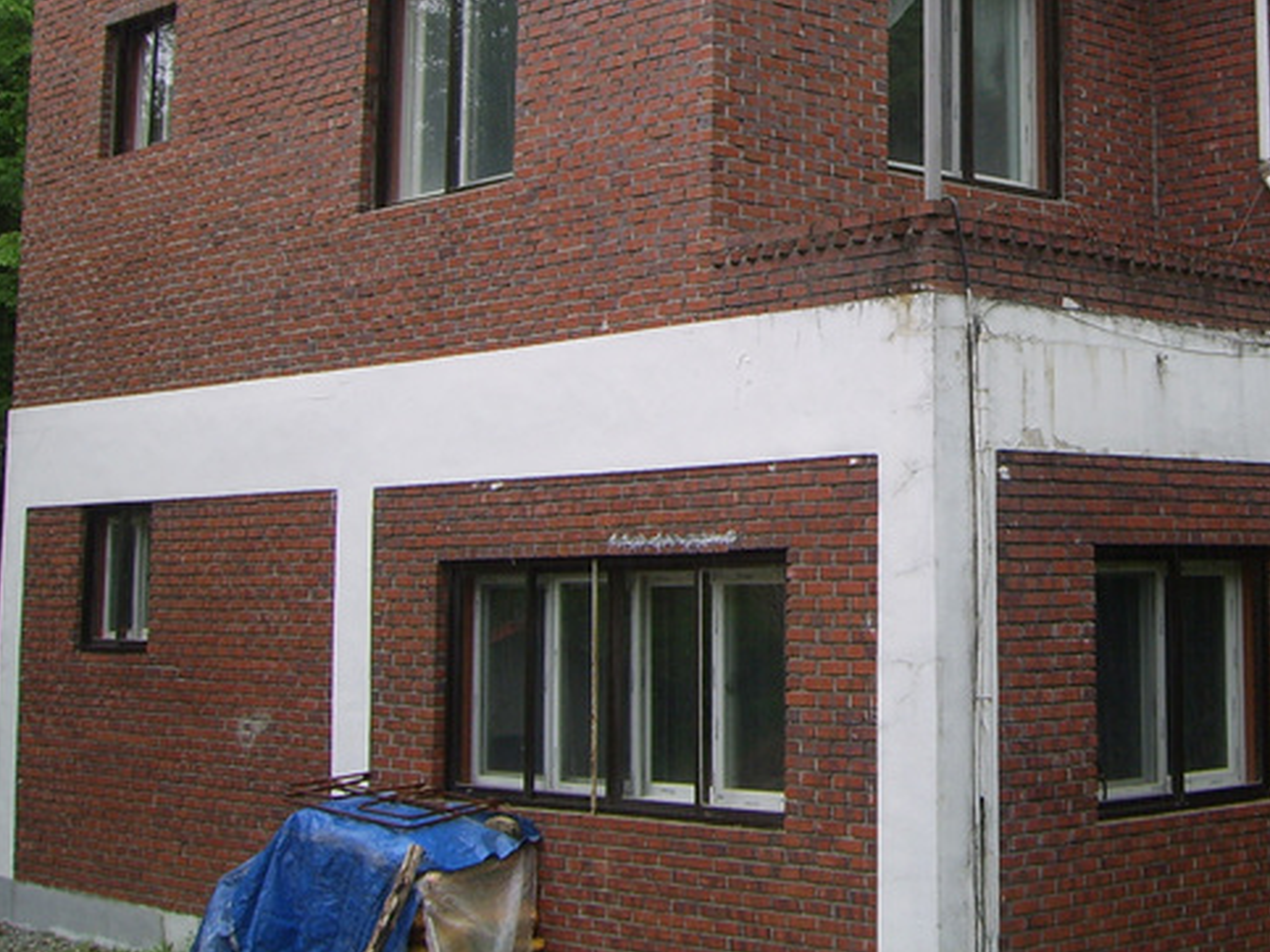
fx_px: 2311
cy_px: 168
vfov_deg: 22.9
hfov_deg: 30.1
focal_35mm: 63
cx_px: 981
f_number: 5.7
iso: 50
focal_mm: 7.8
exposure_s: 1/100
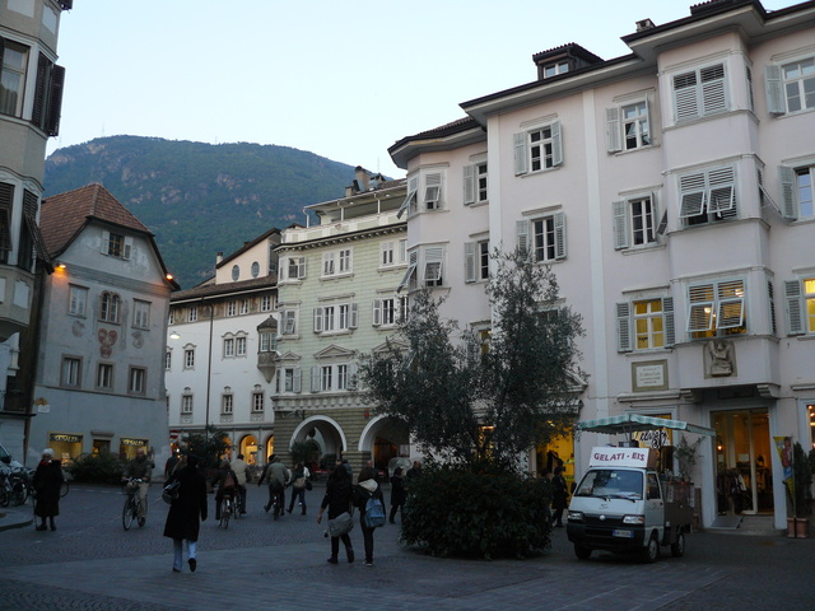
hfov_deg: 51.4
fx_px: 848
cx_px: 408
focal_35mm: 36
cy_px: 306
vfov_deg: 39.7
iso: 100
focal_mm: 6
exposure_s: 1/60
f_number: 2.8
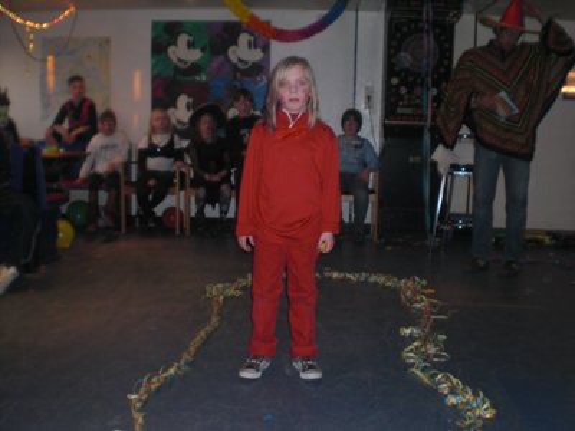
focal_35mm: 38
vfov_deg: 37.7
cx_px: 288
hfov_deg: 49.0
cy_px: 216
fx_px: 631
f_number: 3.1
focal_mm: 6.3
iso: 100
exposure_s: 1/30
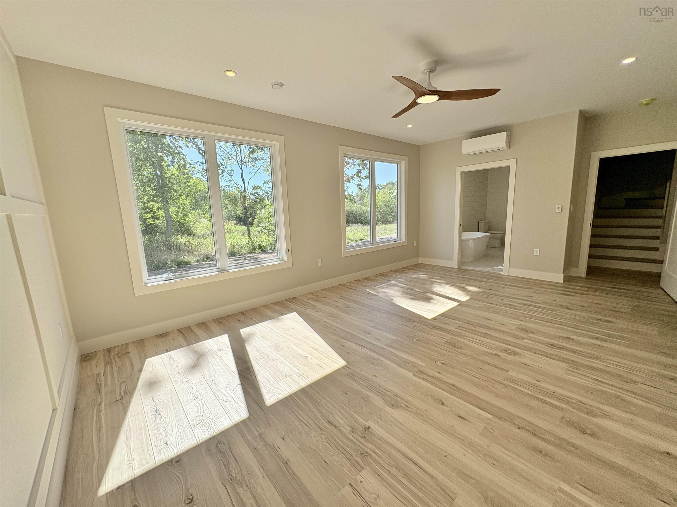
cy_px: 254
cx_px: 338
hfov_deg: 102.1
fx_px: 274
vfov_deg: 85.7
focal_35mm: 14
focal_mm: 2.22
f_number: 2.2
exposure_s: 1/700
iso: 64
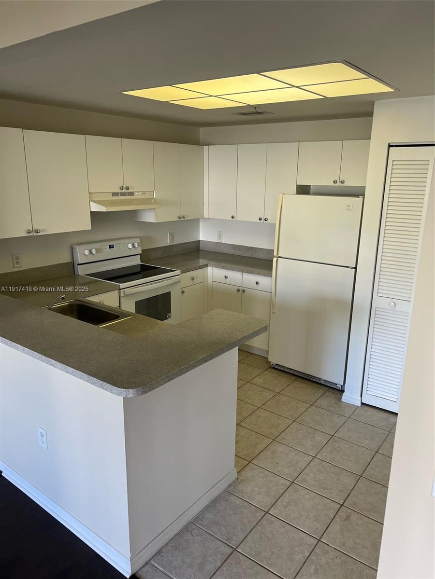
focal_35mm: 26
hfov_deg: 53.1
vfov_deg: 67.3
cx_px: 218
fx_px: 436
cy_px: 290
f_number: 1.5
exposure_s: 1/120
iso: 100
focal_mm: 5.7
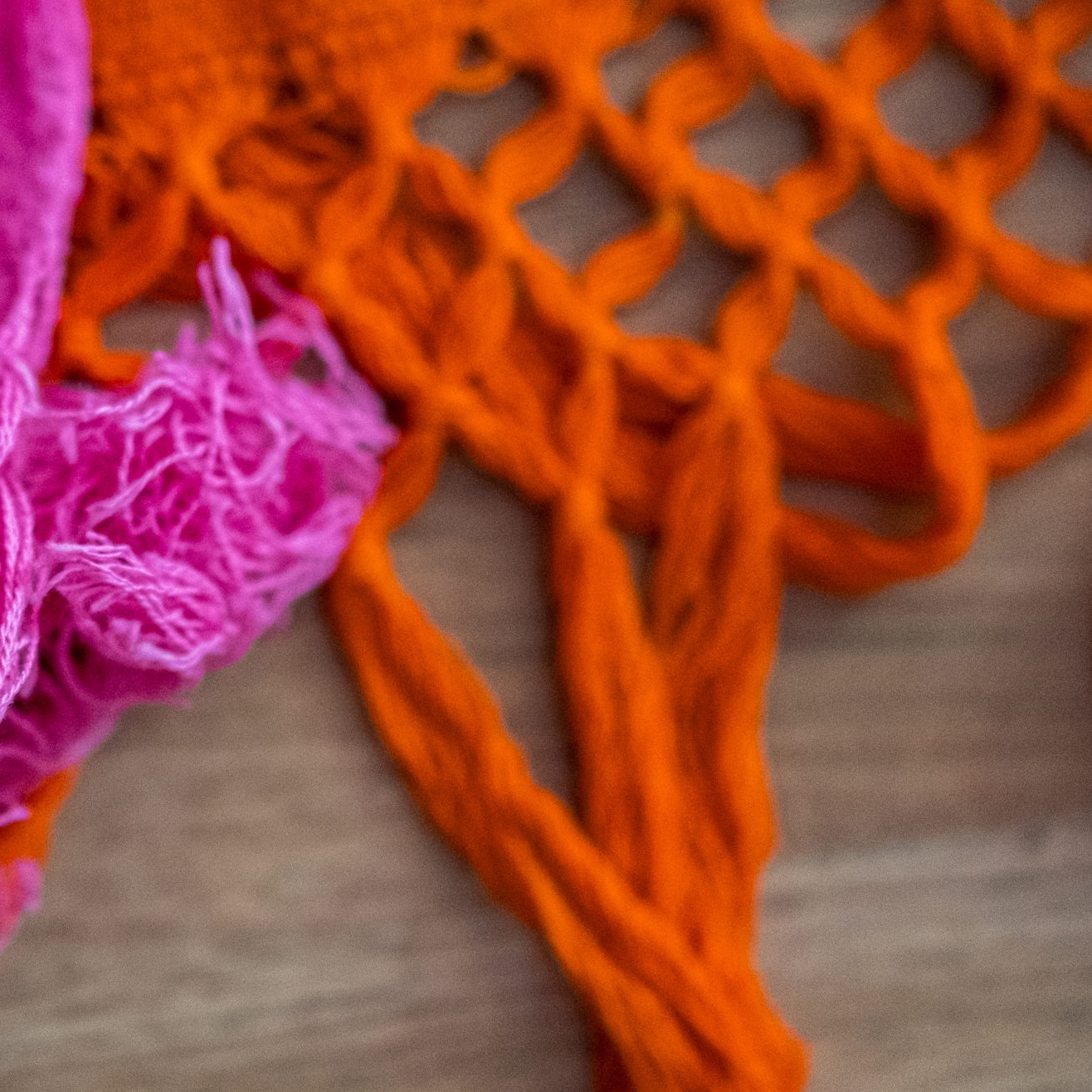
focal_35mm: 124
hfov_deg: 14.0
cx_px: 300
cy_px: 434
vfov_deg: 14.1
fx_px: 4426
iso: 800
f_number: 2
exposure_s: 1/125
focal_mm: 50
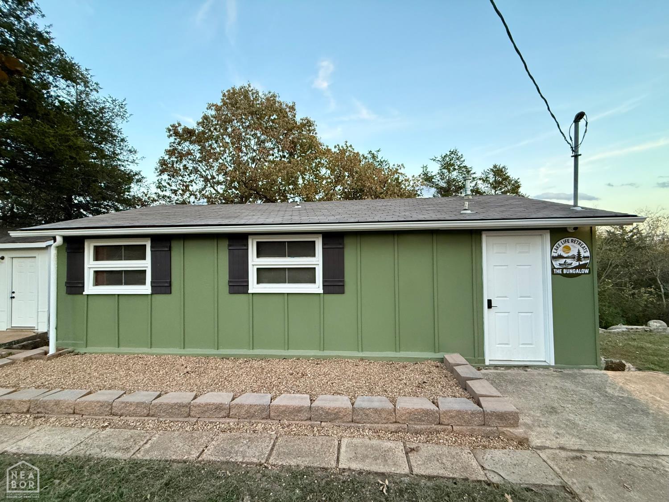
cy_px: 251
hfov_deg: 102.1
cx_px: 334
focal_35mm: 14
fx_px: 271
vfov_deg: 85.7
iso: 320
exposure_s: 1/99
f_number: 2.2
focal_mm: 2.22
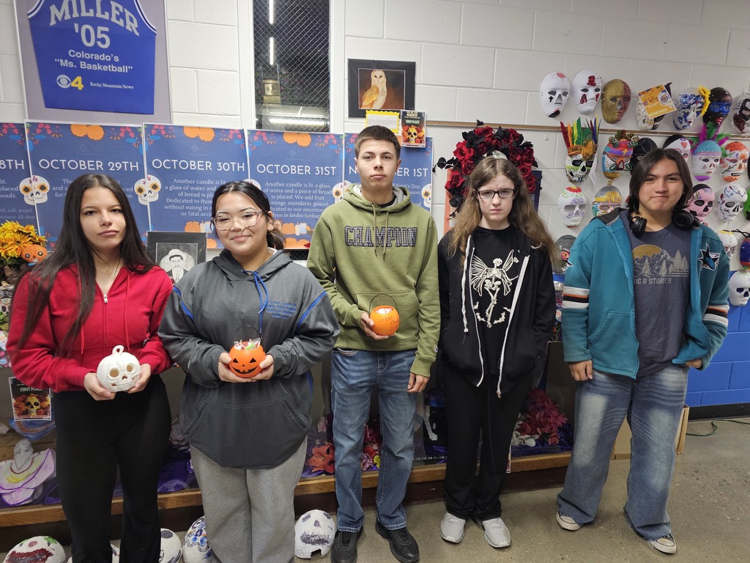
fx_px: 498
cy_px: 282
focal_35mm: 23
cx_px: 375
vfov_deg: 58.9
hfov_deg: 73.9
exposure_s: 1/120
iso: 500
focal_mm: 6.3
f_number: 1.7
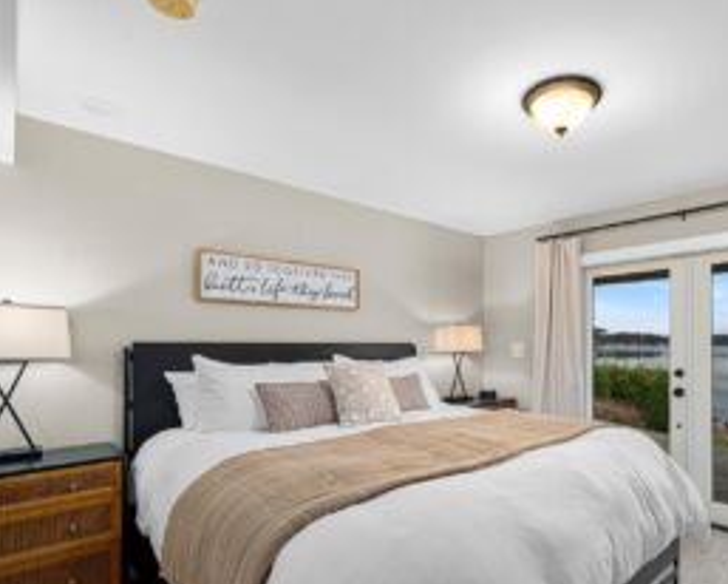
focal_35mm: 19
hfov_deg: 81.8
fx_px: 410
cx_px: 450
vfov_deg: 70.2
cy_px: 350
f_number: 6.3
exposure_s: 1/30
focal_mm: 13
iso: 1000
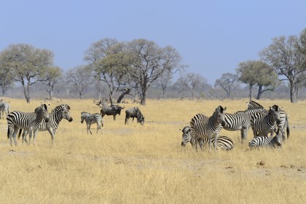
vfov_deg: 5.1
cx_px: 153
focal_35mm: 270
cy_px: 102
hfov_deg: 7.6
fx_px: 2295
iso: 400
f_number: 11
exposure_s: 1/640
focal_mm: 270
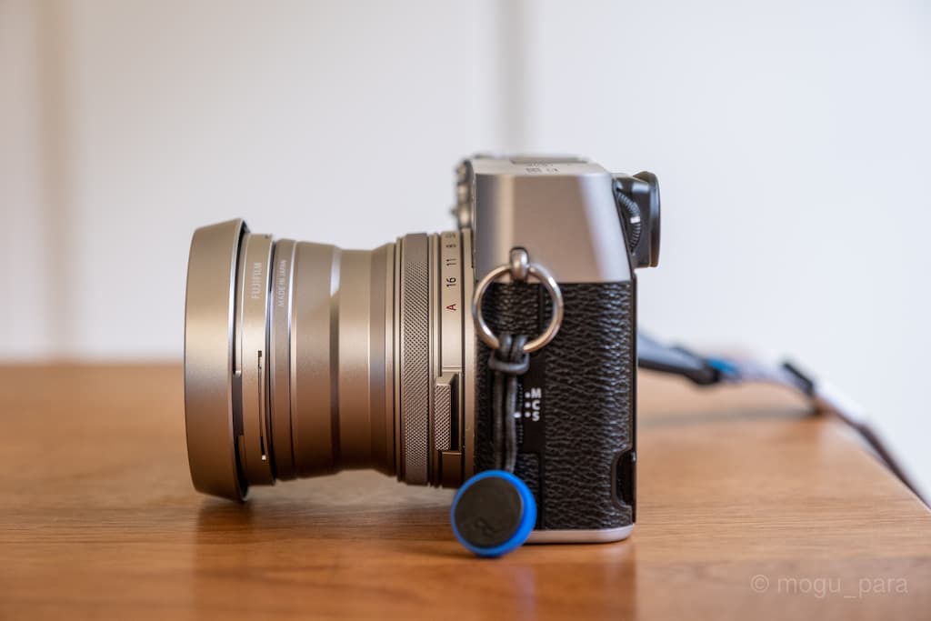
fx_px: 2147
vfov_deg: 16.5
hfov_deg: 24.5
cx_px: 466
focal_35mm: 83
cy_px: 310
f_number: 4
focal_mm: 55
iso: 800
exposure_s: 1/80
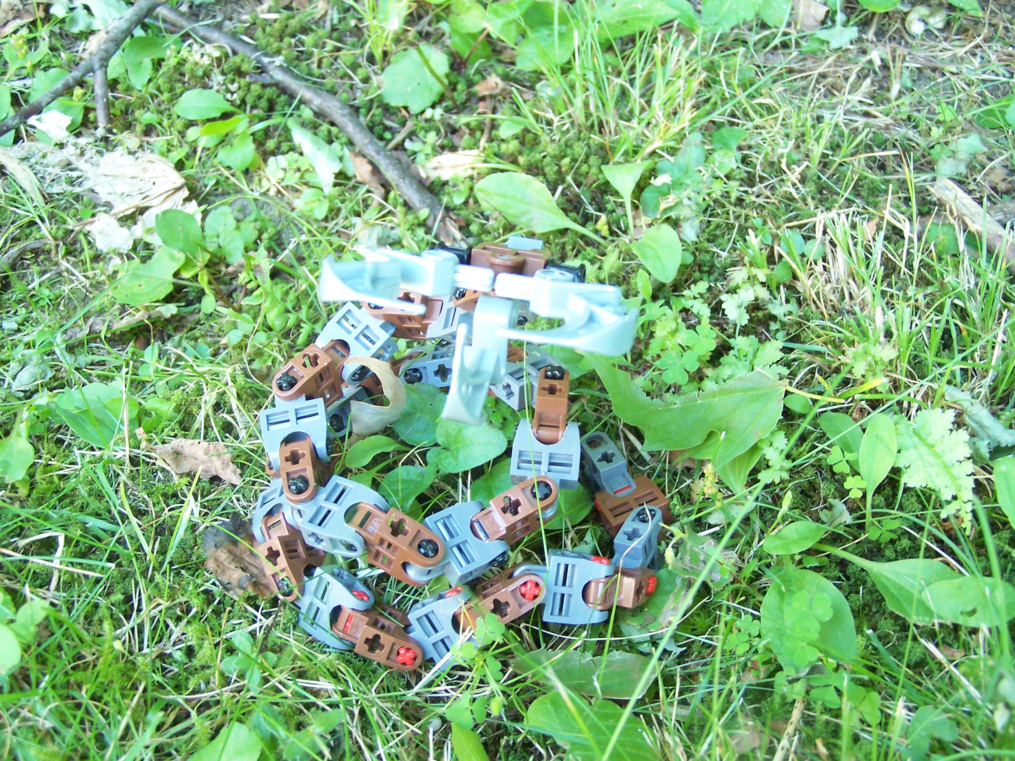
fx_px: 1495
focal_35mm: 51
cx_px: 508
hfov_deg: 37.5
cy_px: 380
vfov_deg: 28.6
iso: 140
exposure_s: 1/15
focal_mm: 8.5
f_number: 3
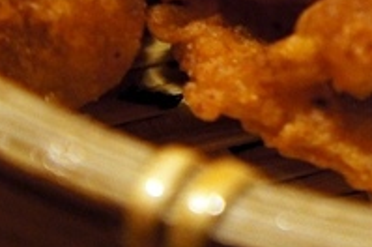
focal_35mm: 190
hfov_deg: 10.6
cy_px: -231
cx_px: 465
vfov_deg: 7.0
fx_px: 1960
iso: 1600
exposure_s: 1/30
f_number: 4.5
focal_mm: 28
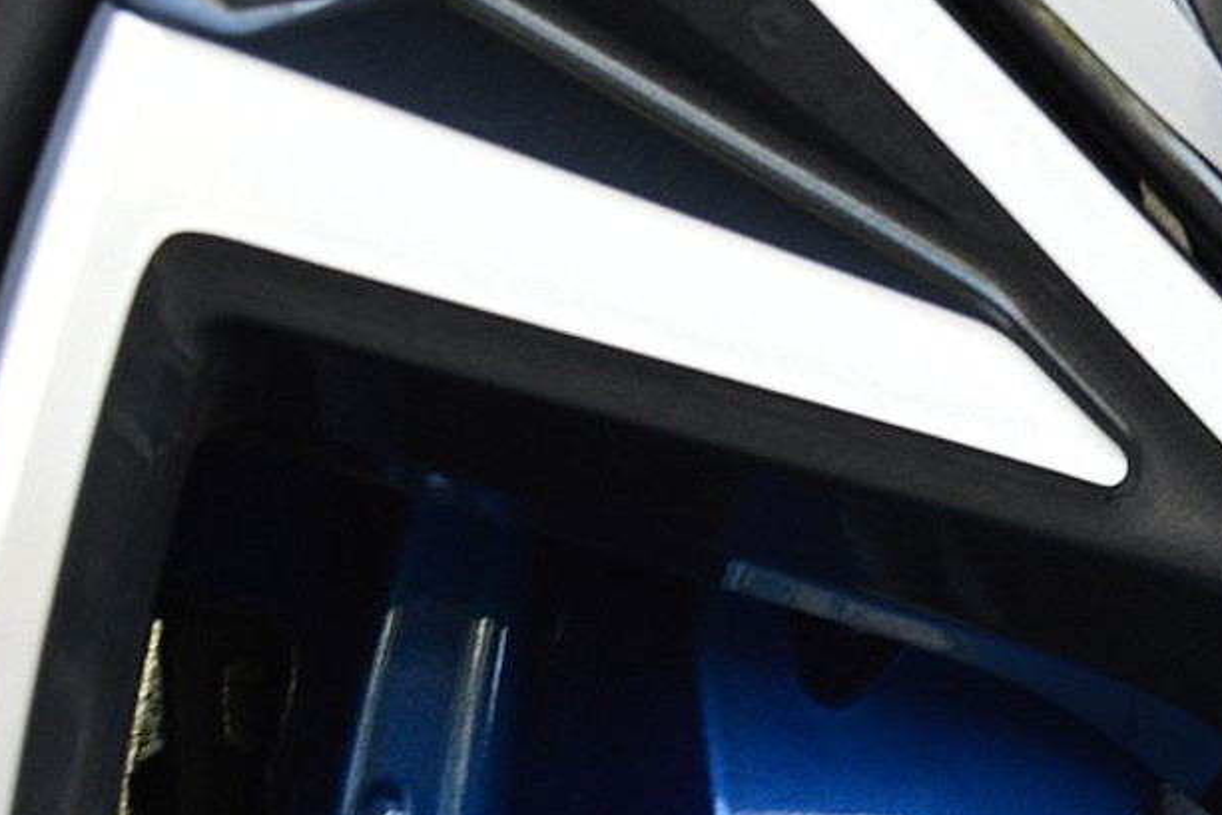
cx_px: 1728
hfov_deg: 10.6
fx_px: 6383
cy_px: 1108
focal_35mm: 188
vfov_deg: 7.2
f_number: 8
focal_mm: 40
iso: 500
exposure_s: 1/60
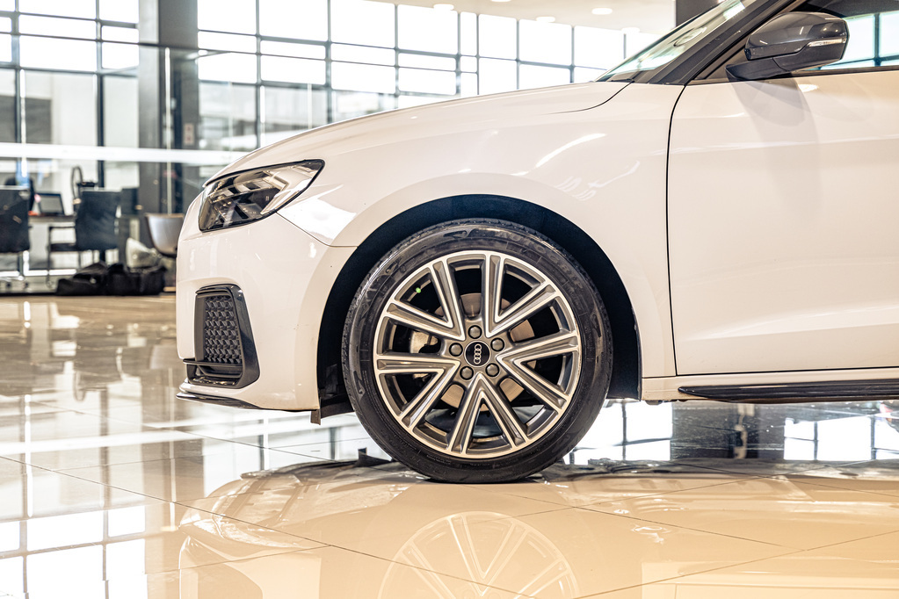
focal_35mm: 59
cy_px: 300
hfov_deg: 33.9
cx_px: 450
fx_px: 1473
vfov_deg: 23.0
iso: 500
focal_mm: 59
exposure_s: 1/125
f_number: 4.5
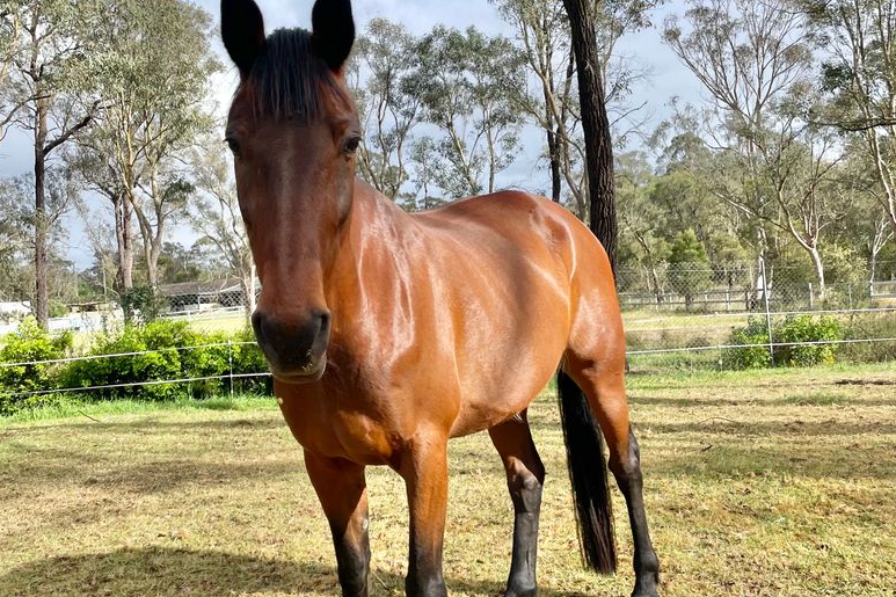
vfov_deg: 46.4
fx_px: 697
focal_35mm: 28
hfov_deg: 65.5
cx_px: 434
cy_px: 310
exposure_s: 1/2564
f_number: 1.6
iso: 32
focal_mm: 4.2
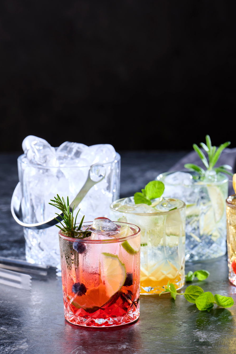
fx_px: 1465
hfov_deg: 9.2
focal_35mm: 149
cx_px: 130
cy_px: 180
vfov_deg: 13.8
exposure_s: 1/160
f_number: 8
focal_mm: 125
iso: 64
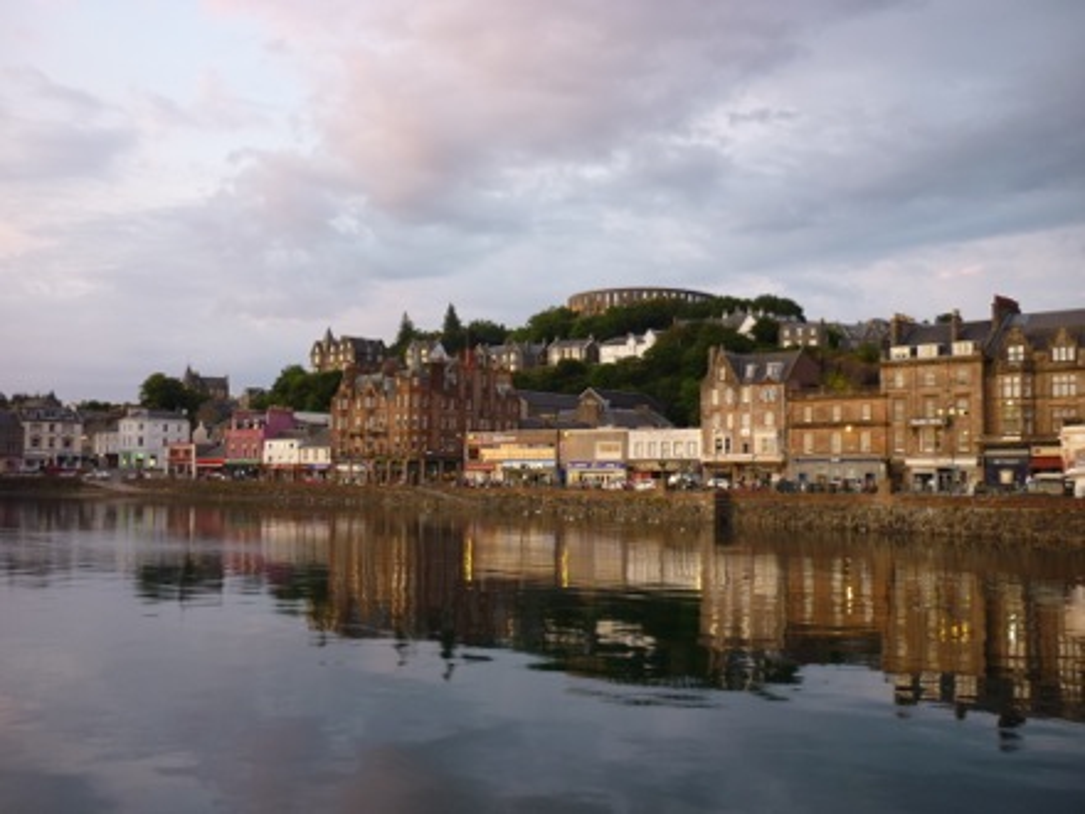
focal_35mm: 33
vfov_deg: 42.9
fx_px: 1034
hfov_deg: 55.4
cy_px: 407
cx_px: 542
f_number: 2.8
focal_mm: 5.5
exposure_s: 1/30
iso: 100
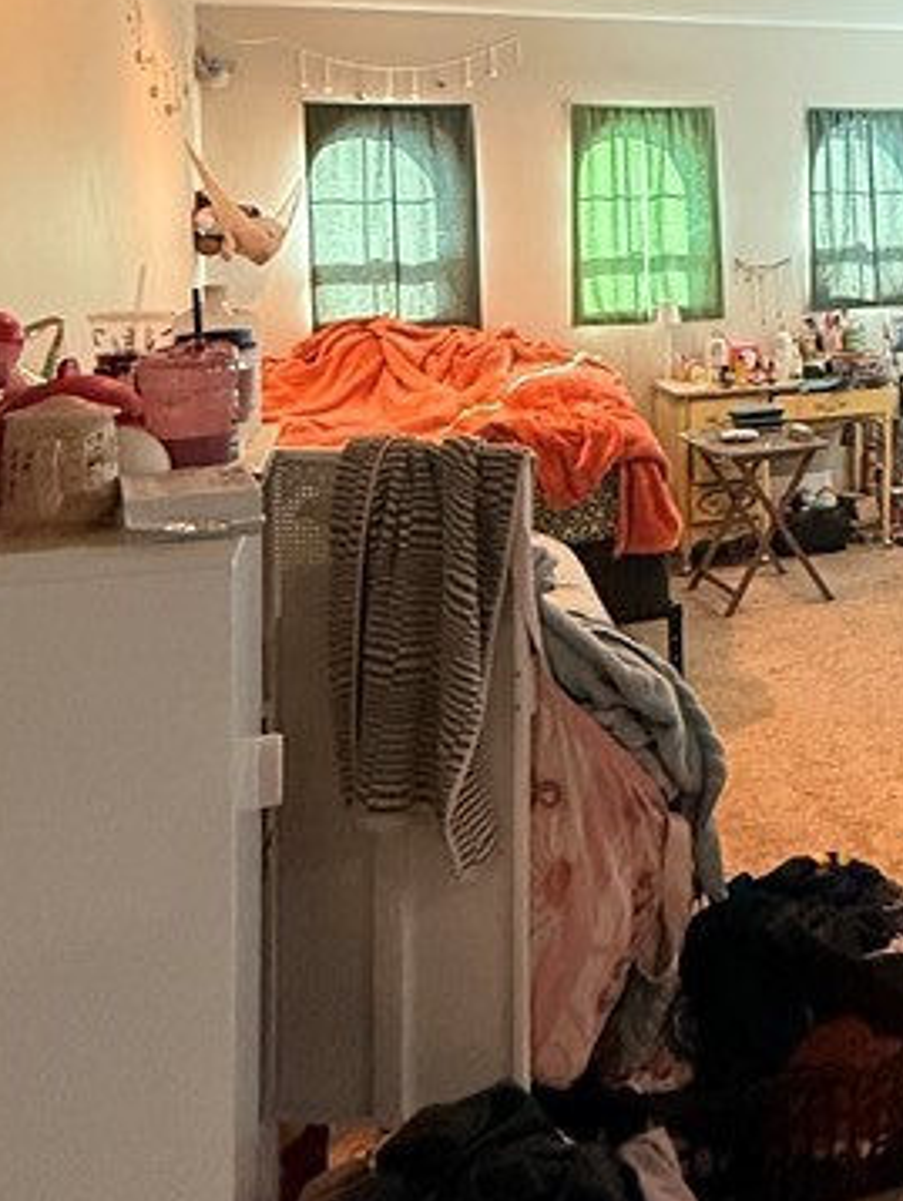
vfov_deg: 44.5
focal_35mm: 40
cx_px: 977
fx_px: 1390
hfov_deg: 32.1
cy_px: 242
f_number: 2.2
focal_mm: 2.22
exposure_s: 1/120
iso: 640
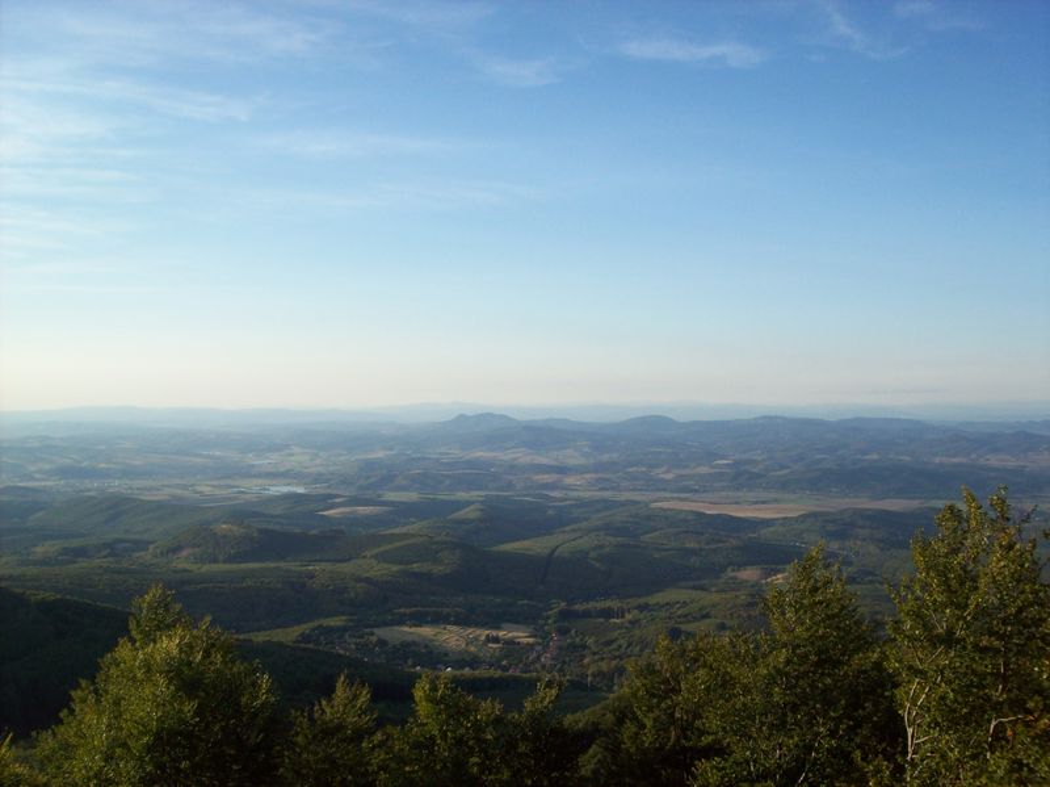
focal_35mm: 36
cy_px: 394
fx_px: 1091
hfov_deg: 51.4
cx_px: 525
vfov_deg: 39.6
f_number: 4.8
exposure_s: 1/291
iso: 80
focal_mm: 6
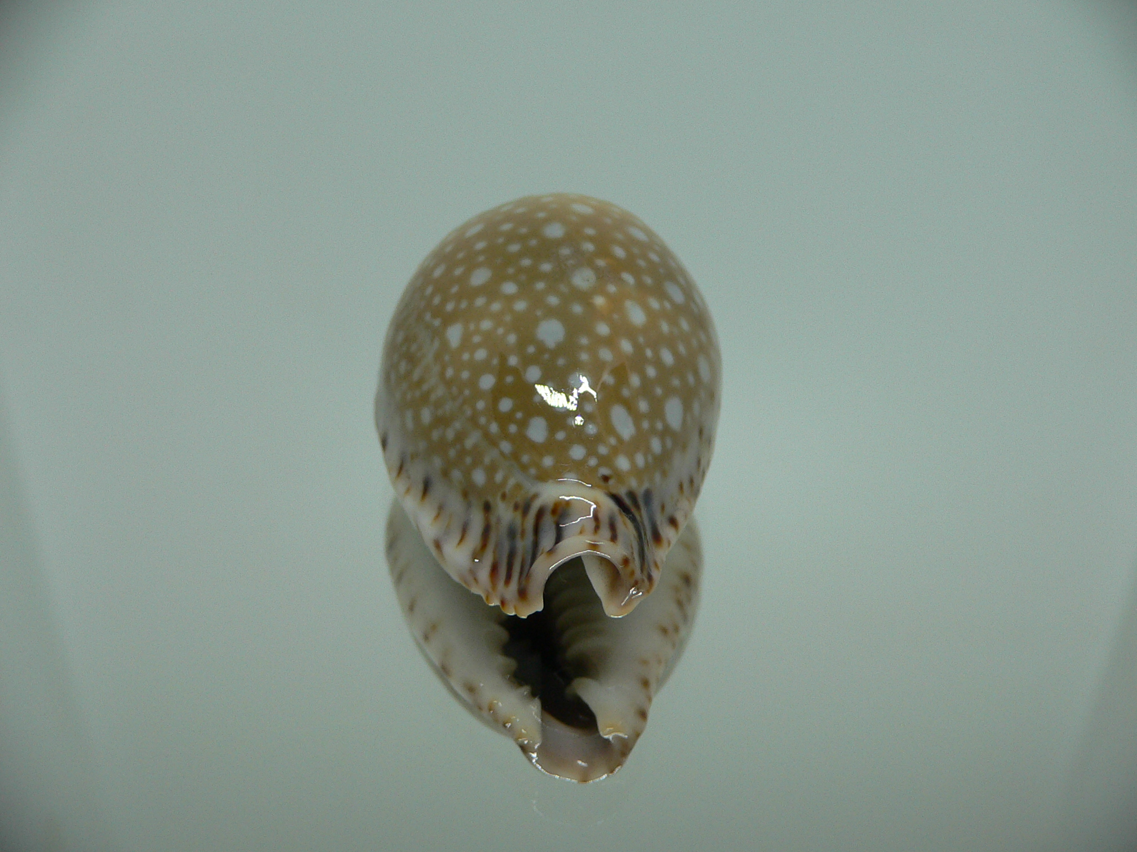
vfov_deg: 40.7
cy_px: 426
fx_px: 1150
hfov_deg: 52.6
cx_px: 568
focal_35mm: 35
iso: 100
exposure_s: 1/60
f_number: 2.8
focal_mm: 4.6
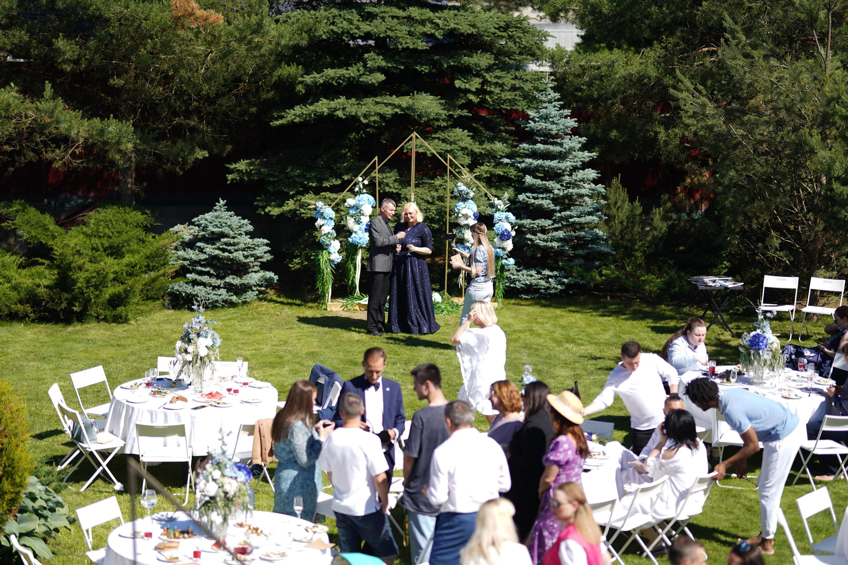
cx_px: 424
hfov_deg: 23.9
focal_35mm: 85
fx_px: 2002
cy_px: 282
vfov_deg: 16.1
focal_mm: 85
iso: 50
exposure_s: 1/3200
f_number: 1.4
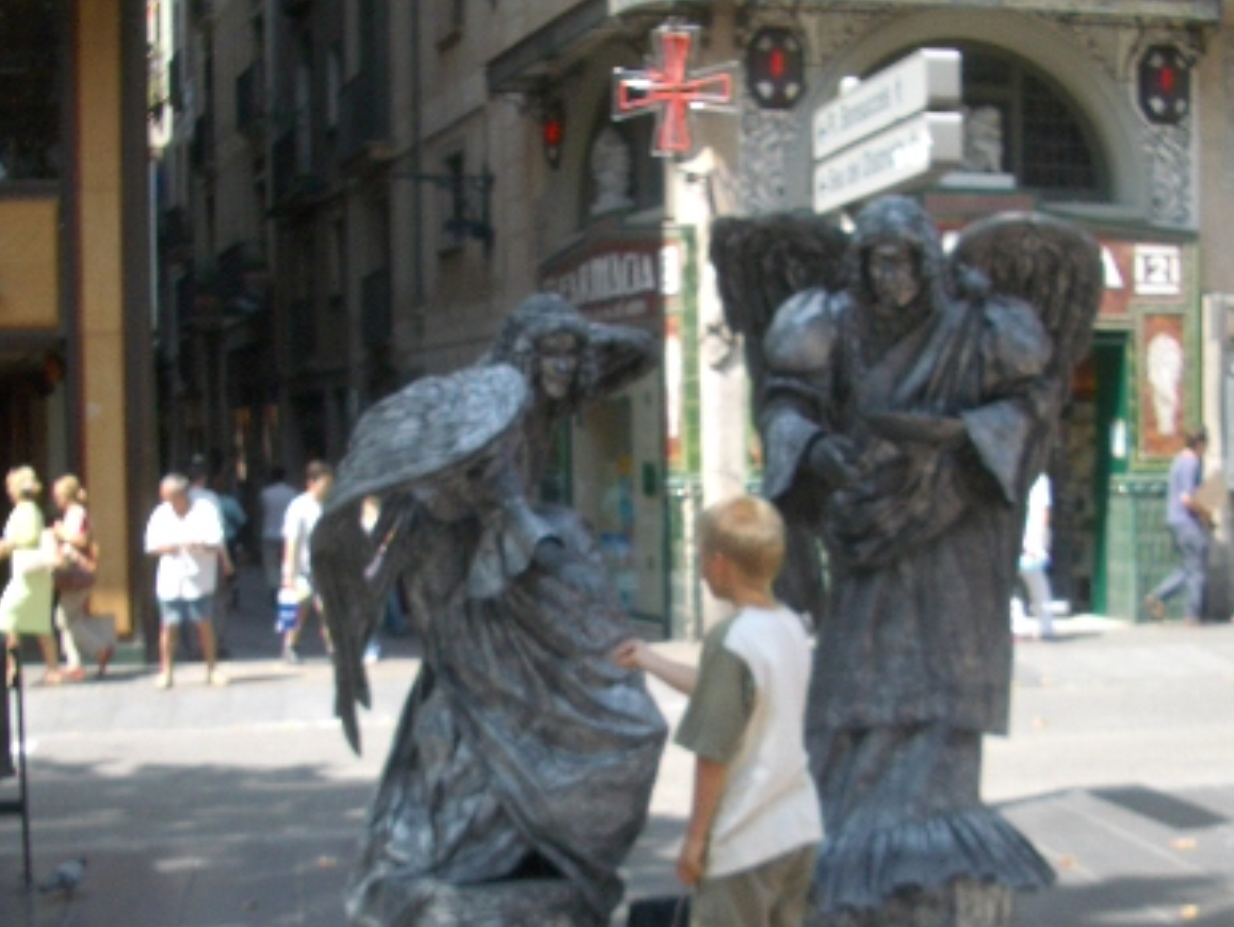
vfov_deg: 25.1
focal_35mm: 58
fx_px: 2069
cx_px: 652
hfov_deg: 33.2
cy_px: 611
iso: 50
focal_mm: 5.8
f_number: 2.6
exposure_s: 1/400
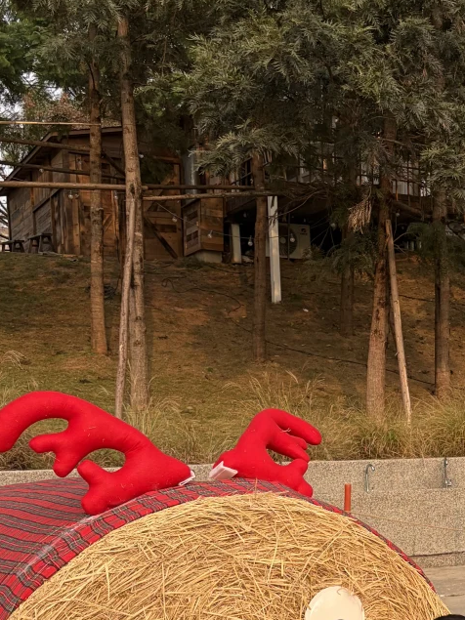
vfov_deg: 31.7
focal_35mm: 59
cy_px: 507
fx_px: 1057
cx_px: 462
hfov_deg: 23.8
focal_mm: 5.96
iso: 50
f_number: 1.6
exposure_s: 1/716
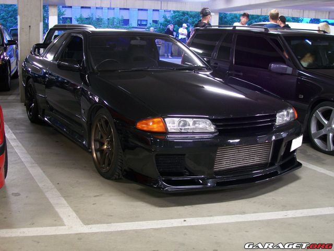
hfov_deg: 42.1
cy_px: 126
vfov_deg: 32.2
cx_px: 167
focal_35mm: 45
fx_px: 434
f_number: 3
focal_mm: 7.6
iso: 64
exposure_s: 1/2
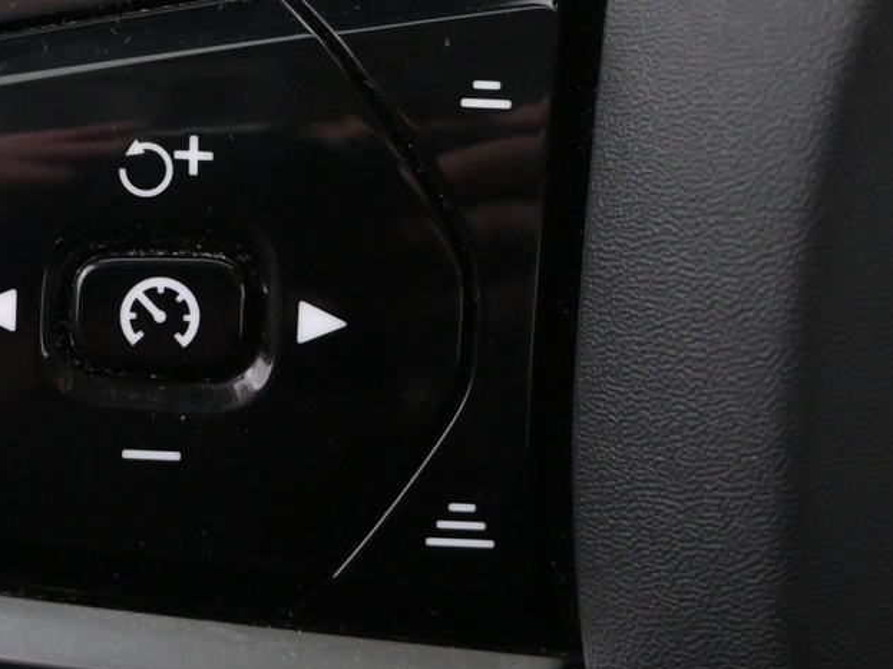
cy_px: 315
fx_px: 1934
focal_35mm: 75
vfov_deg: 19.6
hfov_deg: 25.5
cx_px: 171
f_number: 3.8
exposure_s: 1/40
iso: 2500
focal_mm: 20
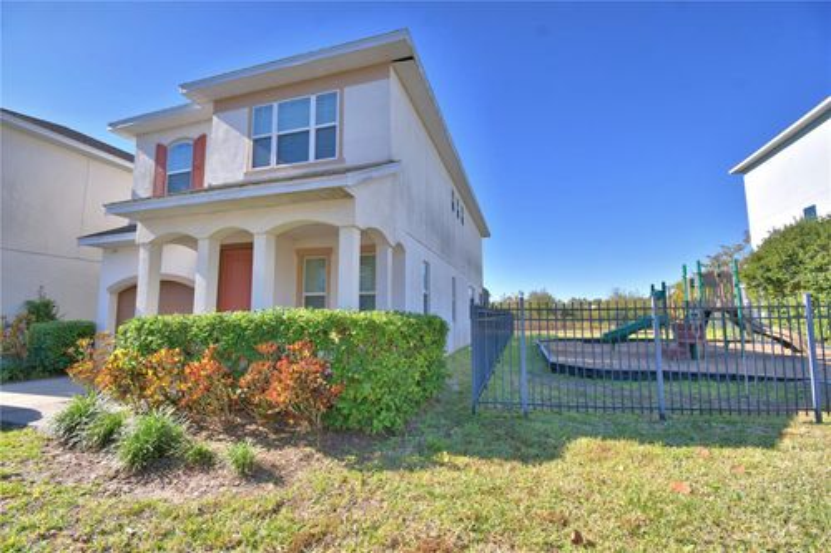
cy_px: 276
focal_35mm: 15
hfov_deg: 100.4
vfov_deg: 77.3
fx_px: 346
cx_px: 416
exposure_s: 1/250
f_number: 8
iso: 100
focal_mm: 10
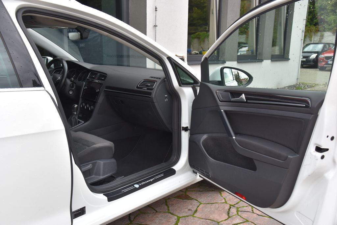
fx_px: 318
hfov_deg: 55.8
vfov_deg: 38.9
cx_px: 168
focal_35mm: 34
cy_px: 112
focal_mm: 34
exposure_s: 1/100
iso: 500
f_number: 5.6
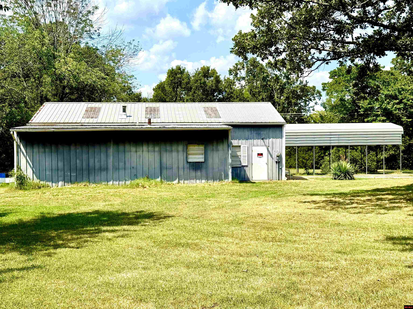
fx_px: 573
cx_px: 206
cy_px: 154
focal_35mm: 48
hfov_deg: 39.7
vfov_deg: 30.3
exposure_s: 1/4878
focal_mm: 6.76
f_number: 1.78
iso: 64
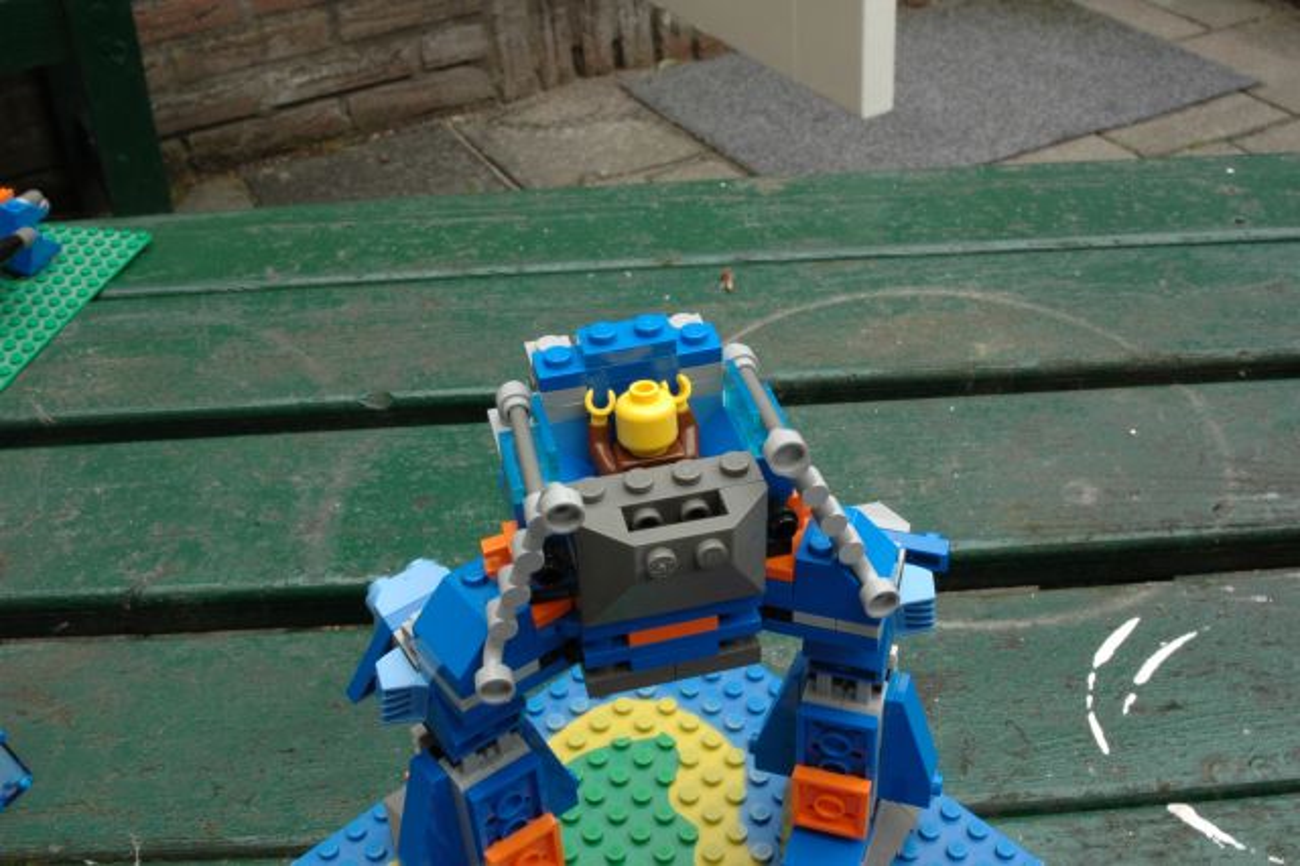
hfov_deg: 46.4
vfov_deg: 31.9
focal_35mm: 42
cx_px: 650
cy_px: 433
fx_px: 1516
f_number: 22
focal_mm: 28
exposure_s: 1/50
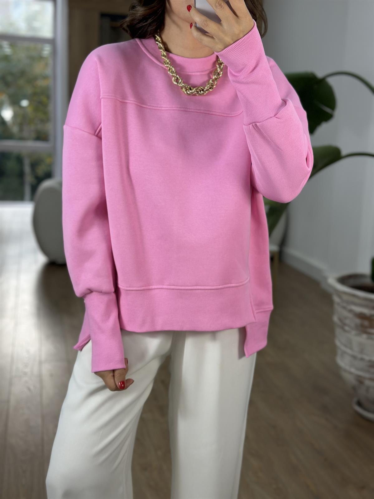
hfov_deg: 30.3
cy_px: 250
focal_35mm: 48
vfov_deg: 39.7
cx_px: 187
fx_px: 691
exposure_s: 1/149
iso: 64
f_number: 1.78
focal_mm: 6.86
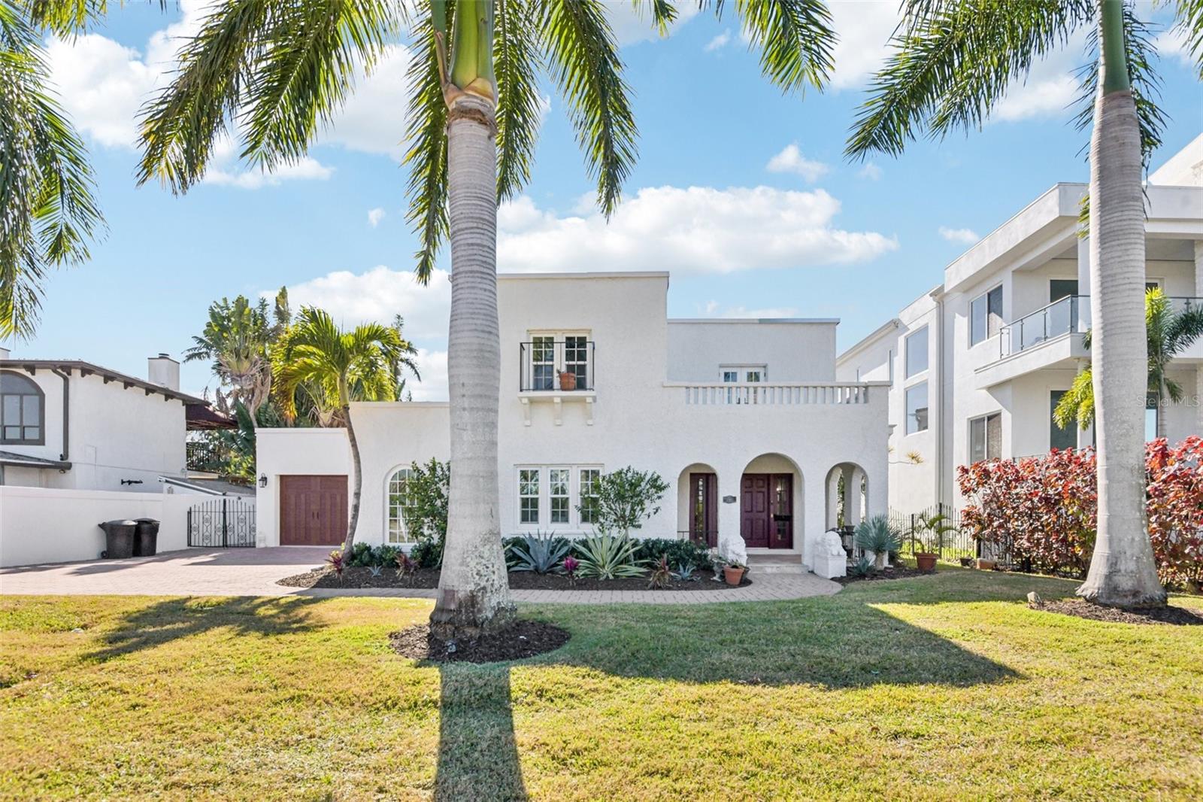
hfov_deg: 96.7
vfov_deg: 73.7
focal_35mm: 16
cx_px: 602
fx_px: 535
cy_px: 401
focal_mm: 16
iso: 400
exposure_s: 1/1250
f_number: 8
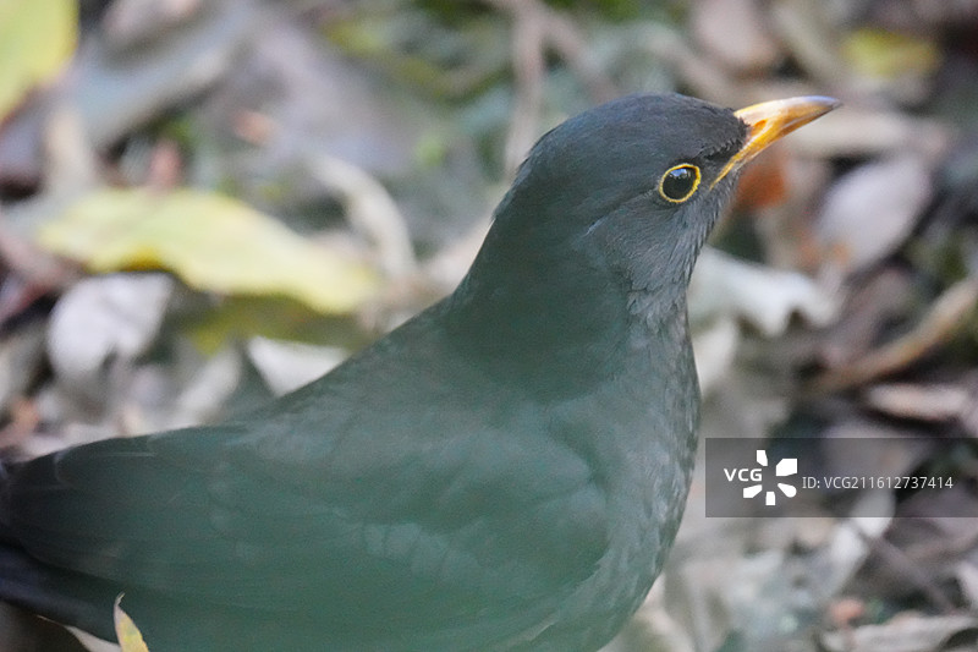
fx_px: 24443
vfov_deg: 1.5
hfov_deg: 2.3
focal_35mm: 900
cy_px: 326
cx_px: 489
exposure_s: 1/1250
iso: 12800
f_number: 6.3
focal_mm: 600
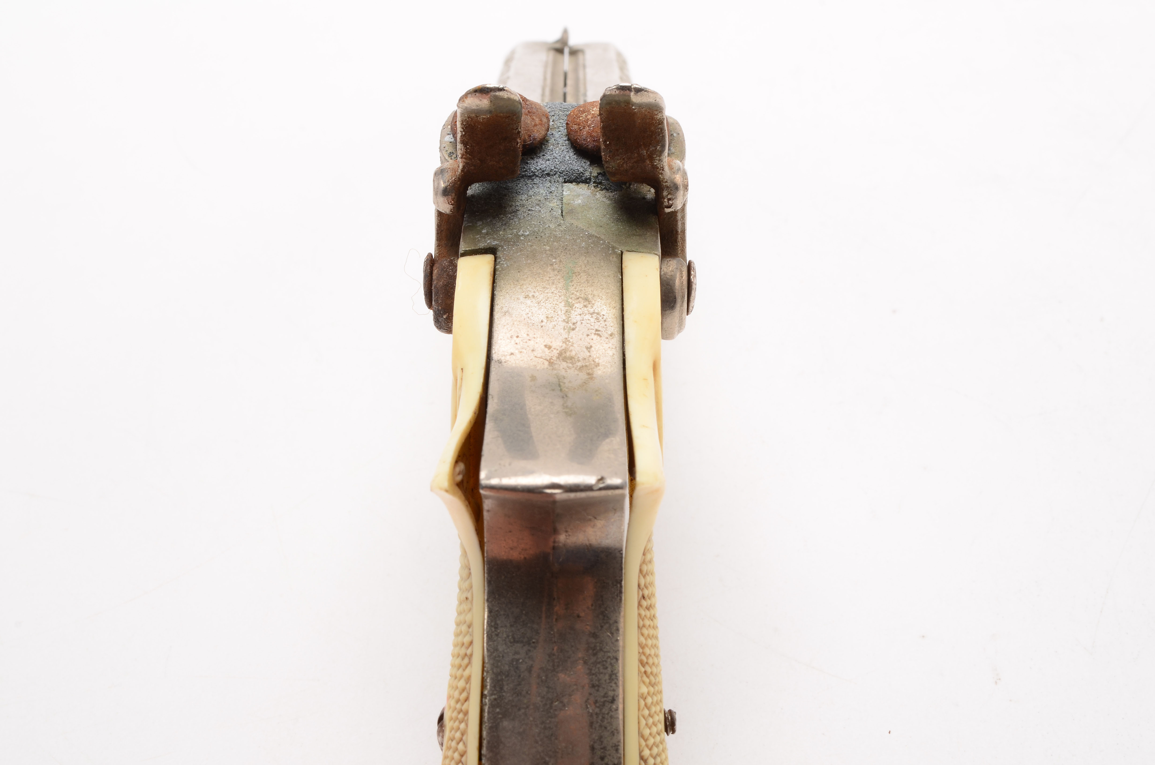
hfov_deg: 33.5
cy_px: 382
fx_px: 1921
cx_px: 578
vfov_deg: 22.5
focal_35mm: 60
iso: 100
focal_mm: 40
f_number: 20
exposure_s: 1/160
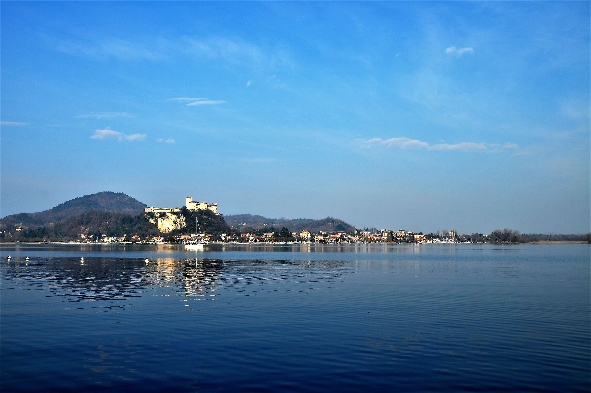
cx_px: 296
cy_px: 196
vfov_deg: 35.4
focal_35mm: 38
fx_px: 615
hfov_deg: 51.3
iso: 200
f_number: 9.5
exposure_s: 1/350
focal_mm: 25
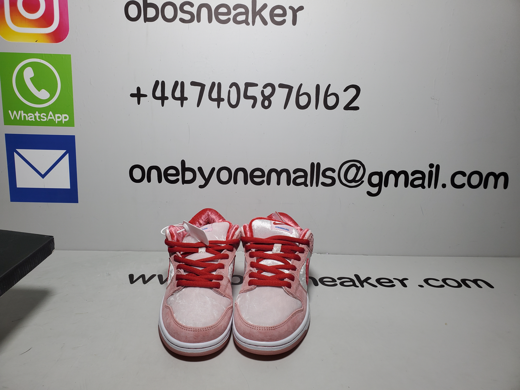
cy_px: 195
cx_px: 260
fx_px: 391
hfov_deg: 67.3
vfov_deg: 53.1
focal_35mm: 26
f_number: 2.4
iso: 50
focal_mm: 4.3
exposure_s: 1/264
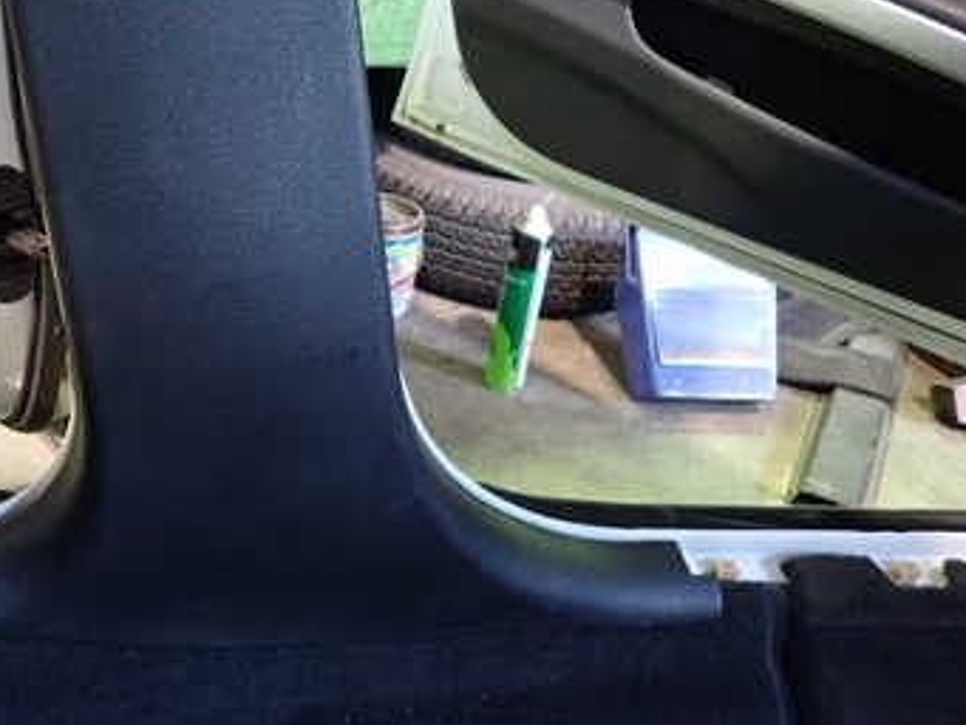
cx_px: 198
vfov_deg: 32.6
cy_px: 235
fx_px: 1228
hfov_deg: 41.2
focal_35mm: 44
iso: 800
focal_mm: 4.5
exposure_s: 1/25
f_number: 2
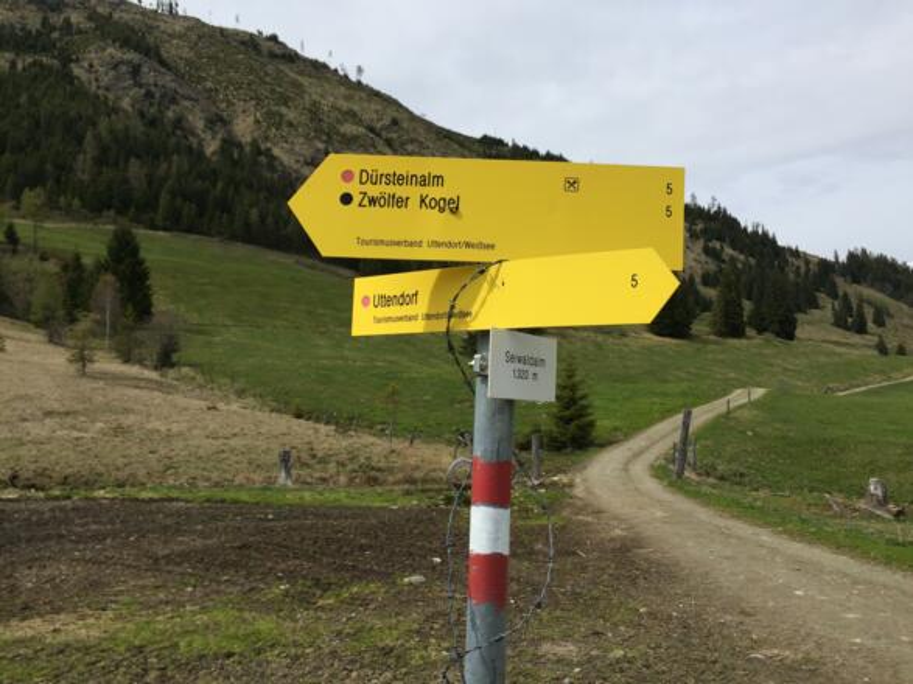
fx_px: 765
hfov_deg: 61.7
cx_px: 456
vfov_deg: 48.2
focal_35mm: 29
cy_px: 342
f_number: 2.2
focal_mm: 4.15
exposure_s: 1/5650
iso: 32
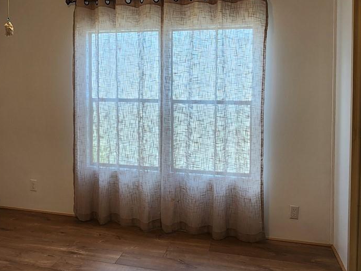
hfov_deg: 59.8
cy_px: 94
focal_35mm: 30
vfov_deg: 46.2
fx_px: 313
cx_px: 159
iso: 100
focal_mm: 2.2
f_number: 2.2
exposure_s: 1/60
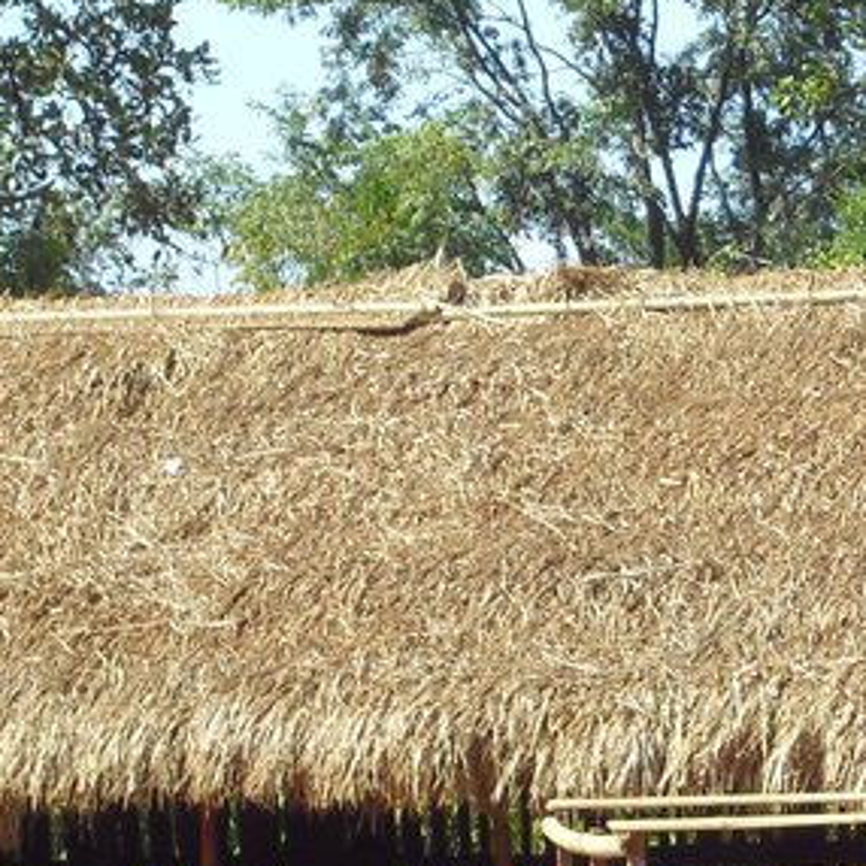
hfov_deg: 4.9
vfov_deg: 4.9
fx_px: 10104
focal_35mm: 357
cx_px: 1187
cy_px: 911
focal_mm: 18.6
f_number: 5.2
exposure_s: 1/250
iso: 100
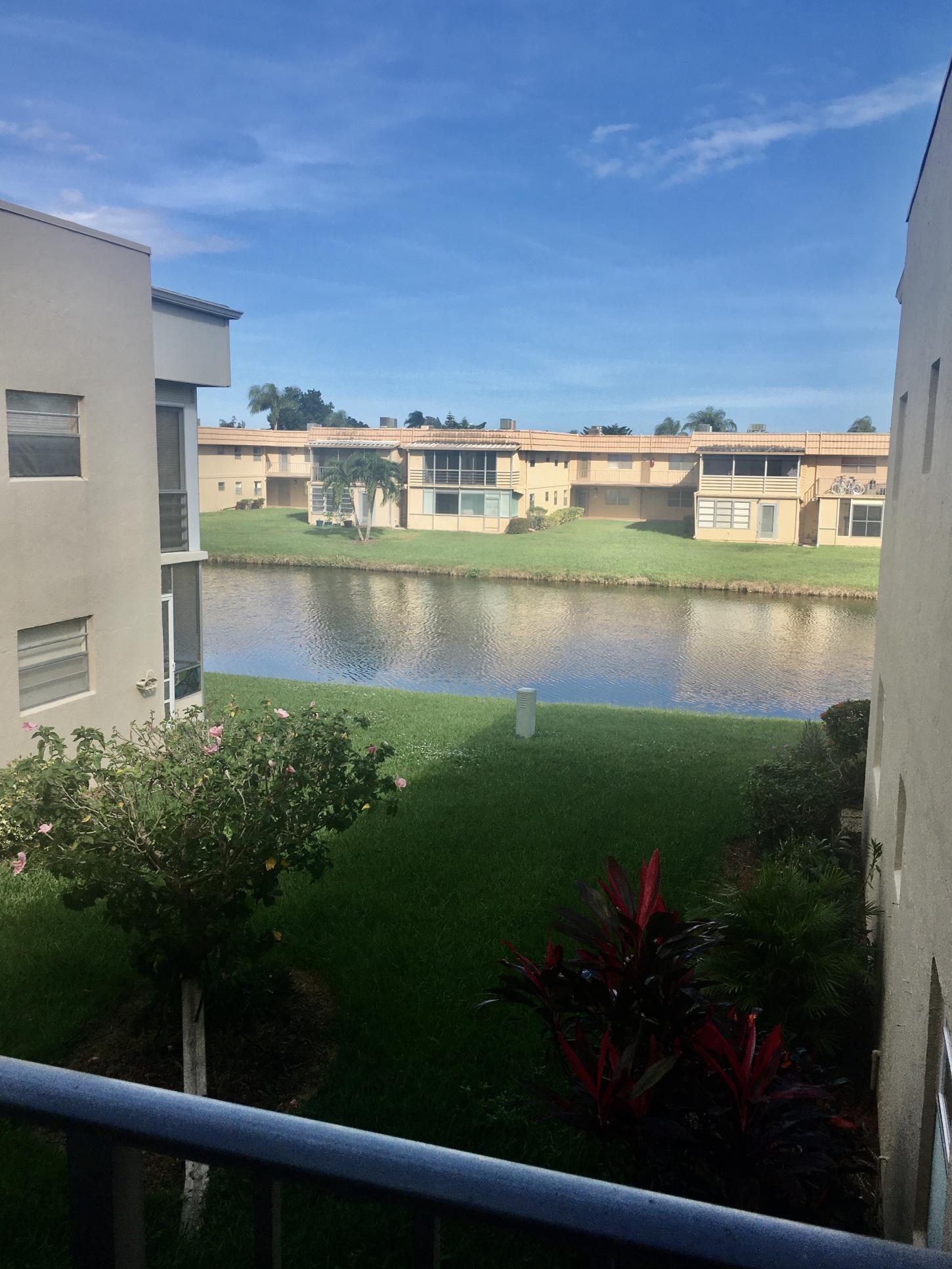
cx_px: 482
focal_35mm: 30
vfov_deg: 60.0
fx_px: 1100
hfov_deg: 46.8
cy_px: 626
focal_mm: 4.15
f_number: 2.2
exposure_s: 1/1221
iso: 25
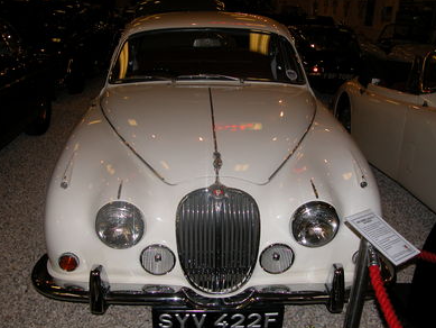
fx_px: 454
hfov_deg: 51.3
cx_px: 216
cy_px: 166
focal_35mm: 36
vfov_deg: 39.7
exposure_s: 1/60
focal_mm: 8.9
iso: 100
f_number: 2.8
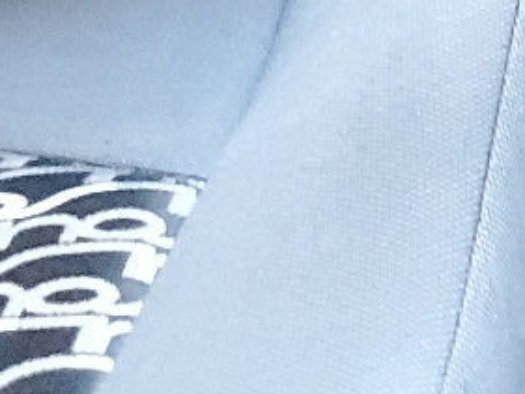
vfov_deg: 8.7
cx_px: 661
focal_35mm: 148
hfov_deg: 12.9
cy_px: -691
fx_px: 2246
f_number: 1.5
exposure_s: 1/17
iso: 941
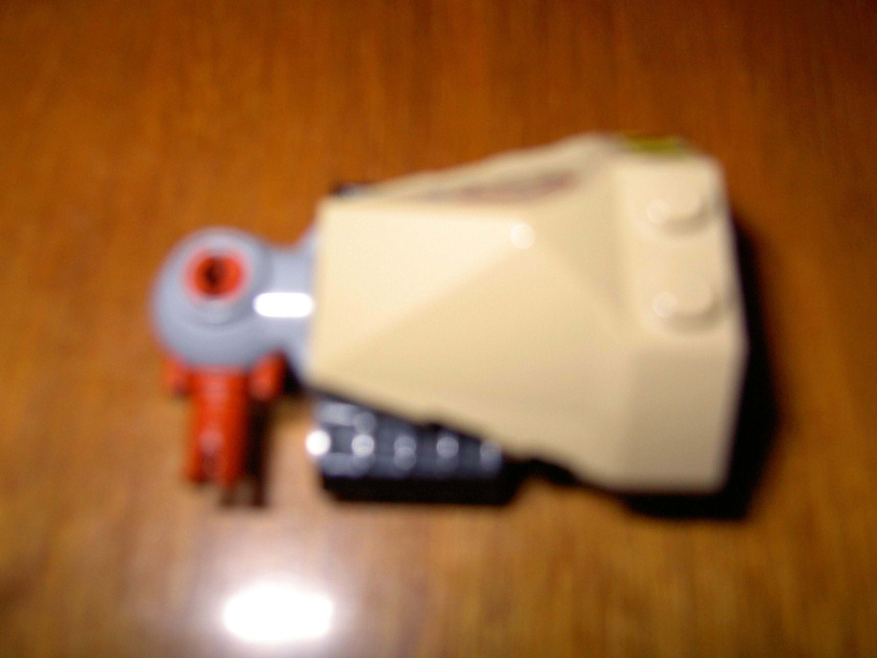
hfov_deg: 54.0
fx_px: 861
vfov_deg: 41.8
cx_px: 438
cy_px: 329
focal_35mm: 34
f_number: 2.8
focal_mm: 5.6
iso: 100
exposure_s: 1/60
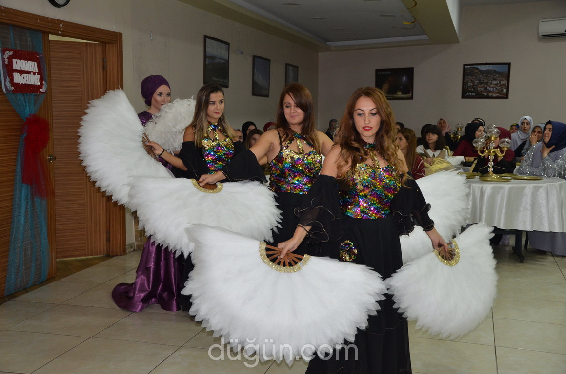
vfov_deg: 29.7
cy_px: 187
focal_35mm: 45
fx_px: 706
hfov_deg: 43.7
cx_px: 283
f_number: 4.2
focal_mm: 30
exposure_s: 1/60
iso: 800
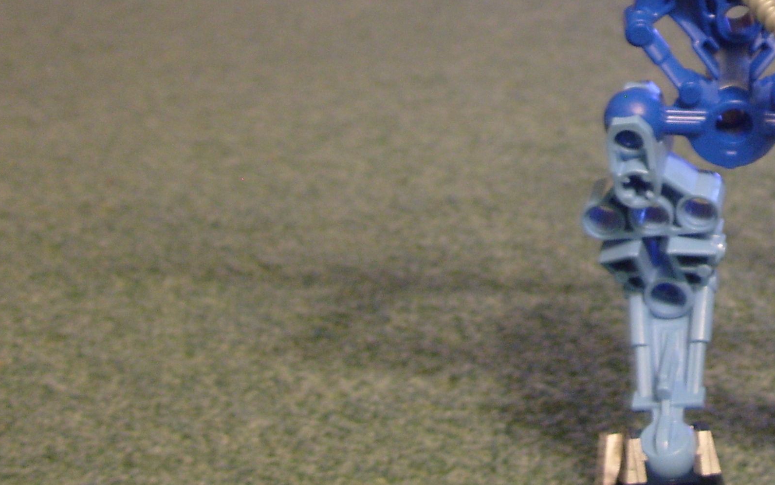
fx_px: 1795
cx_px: 743
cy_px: 0
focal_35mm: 85
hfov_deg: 23.5
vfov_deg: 15.1
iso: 200
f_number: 2.8
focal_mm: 7.8
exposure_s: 1/3
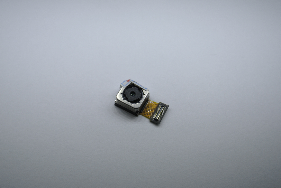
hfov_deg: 38.8
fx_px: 399
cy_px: 94
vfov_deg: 26.6
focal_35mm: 51
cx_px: 140
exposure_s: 1/250
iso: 100
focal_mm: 18.9
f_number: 5.6
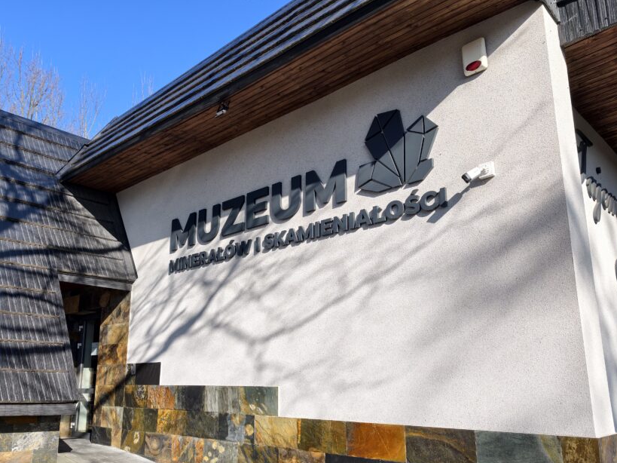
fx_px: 535
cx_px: 240
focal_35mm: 30
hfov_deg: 59.4
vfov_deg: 46.7
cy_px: 264
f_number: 1.57
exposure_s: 1/1626
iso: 72
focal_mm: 7
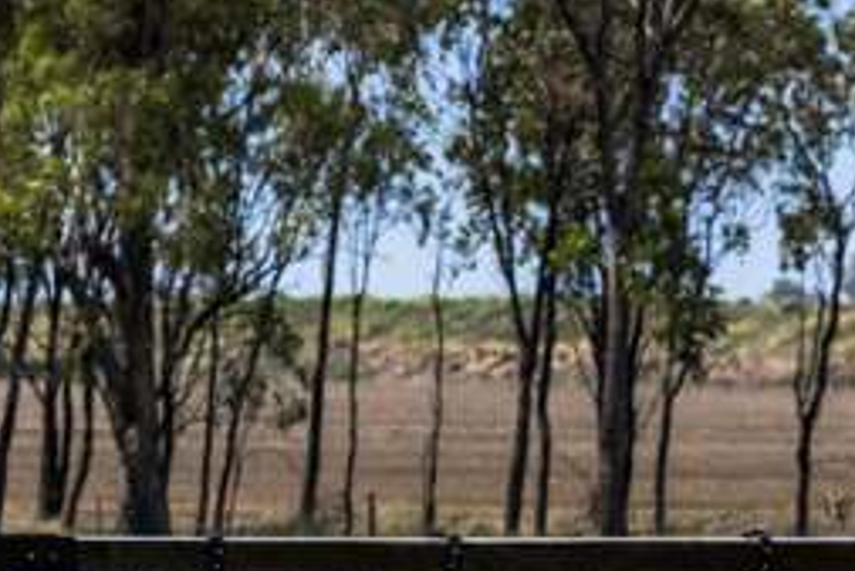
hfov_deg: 2.4
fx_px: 20673
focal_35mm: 870
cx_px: 1034
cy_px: 899
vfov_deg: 1.6
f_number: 8
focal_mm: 172
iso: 100
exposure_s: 1/200
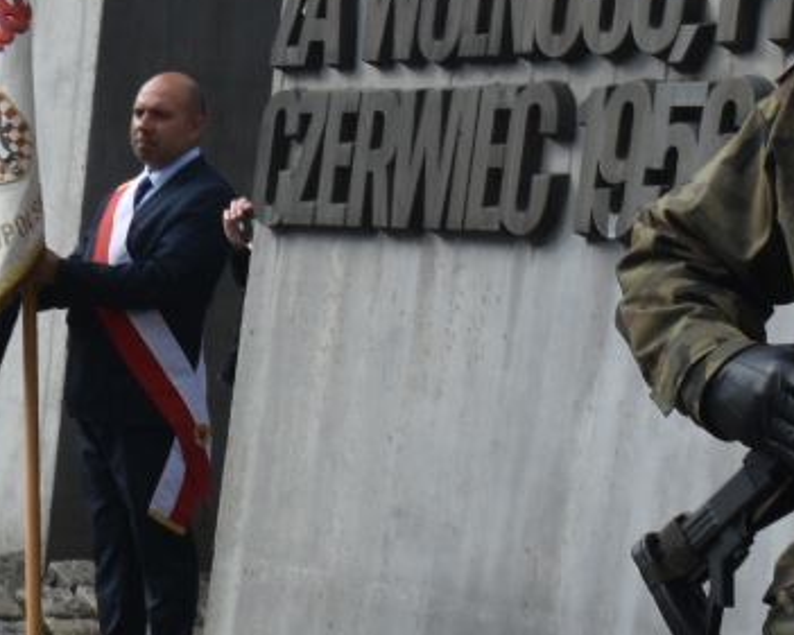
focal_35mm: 156
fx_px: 3667
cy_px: 680
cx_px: -611
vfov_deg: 9.8
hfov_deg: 11.5
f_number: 10
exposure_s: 1/400
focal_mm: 24
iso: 400
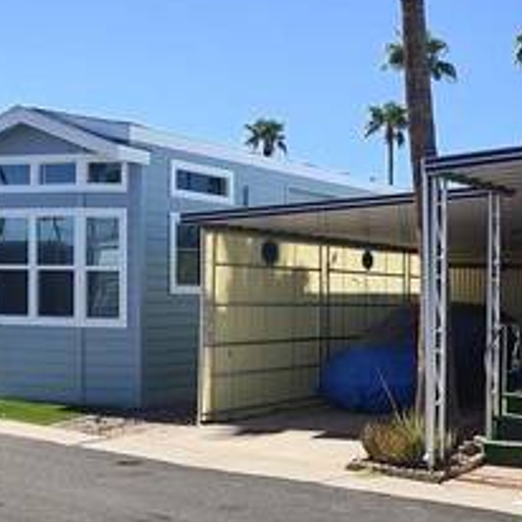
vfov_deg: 31.0
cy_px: 327
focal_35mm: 55
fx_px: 938
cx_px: 633
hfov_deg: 27.2
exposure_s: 1/2056
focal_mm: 4.15
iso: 101
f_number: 1.5
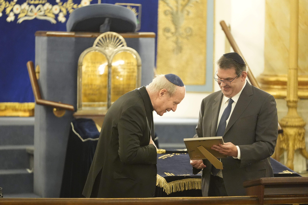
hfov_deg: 10.3
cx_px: 154
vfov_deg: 6.9
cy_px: 102
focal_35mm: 200
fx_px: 1711
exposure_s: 1/160
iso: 6400
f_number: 2.8
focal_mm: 200
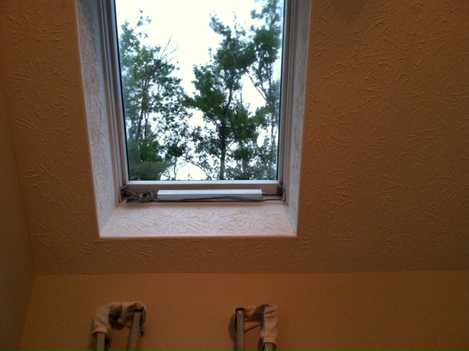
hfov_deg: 52.7
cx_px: 234
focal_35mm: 35
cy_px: 176
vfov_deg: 40.6
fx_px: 473
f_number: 2.8
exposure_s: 1/15
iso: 250
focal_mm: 3.85
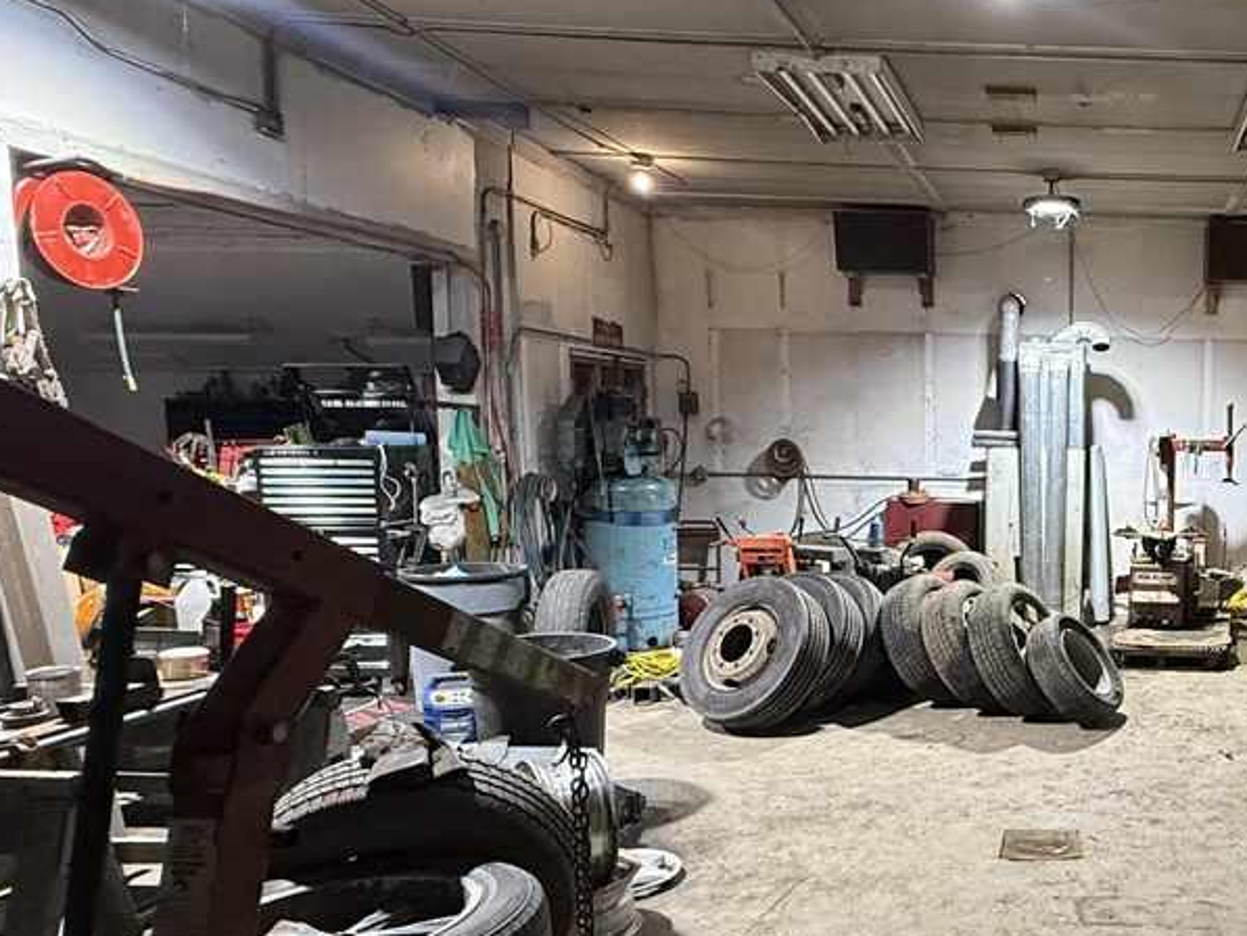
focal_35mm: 30
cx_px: 1159
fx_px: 1081
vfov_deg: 46.6
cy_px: 545
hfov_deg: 51.6
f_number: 2.2
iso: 250
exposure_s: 1/60
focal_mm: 2.22
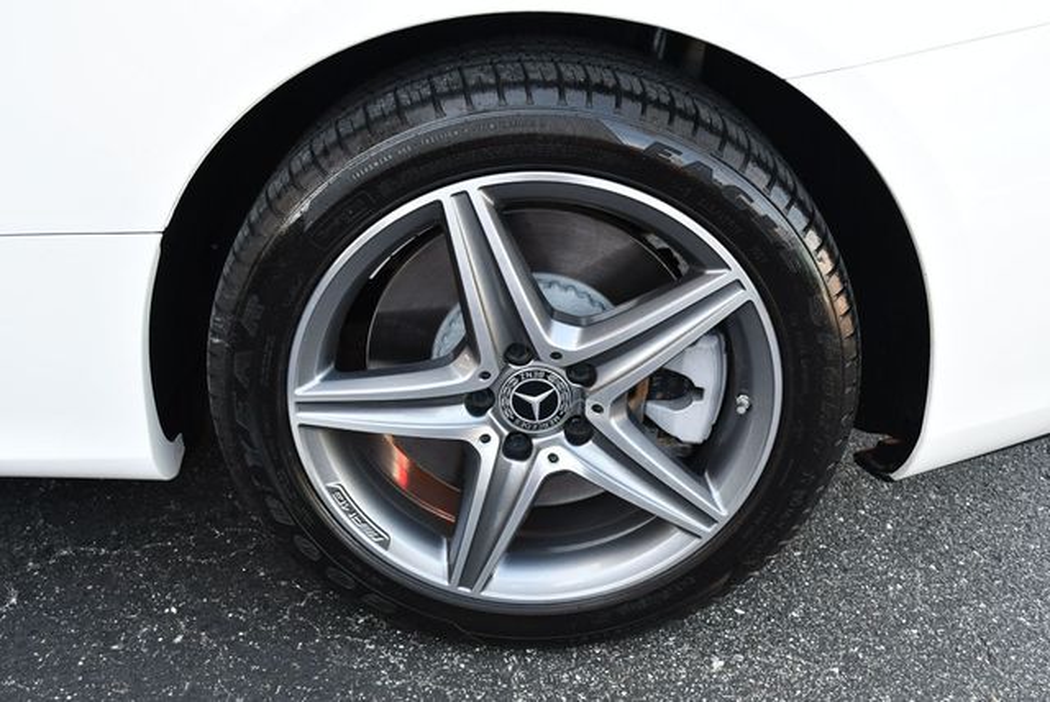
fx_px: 1051
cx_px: 525
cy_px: 351
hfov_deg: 53.1
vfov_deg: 36.9
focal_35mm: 36
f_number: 4.5
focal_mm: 18
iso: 400
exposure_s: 1/250
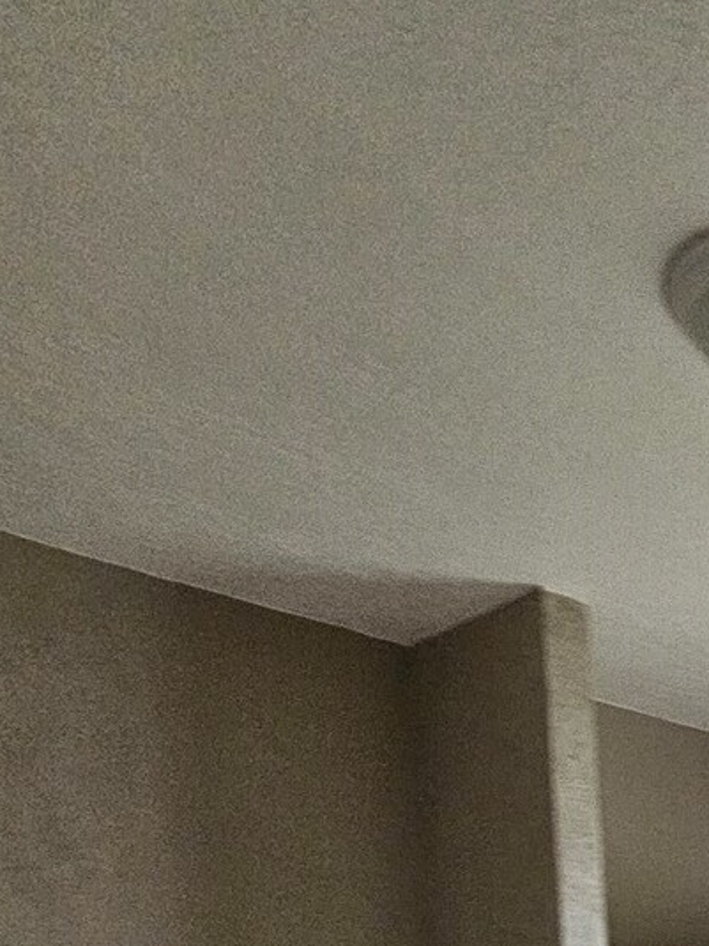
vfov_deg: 38.5
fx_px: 956
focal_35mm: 35
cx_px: 946
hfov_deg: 30.8
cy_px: 1142
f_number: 2.2
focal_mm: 2.2
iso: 320
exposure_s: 1/77
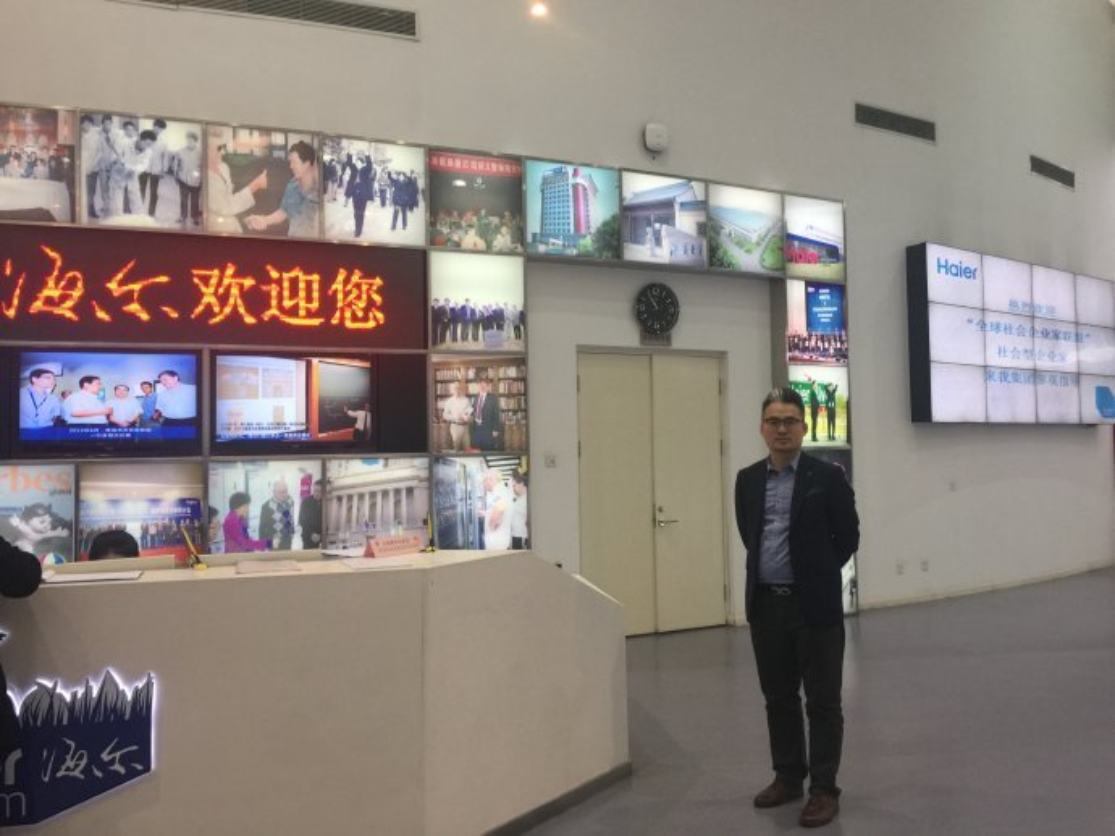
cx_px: 558
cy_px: 418
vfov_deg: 48.2
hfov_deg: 61.7
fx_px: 934
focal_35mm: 29
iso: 50
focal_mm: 4.15
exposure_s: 1/33
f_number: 2.2
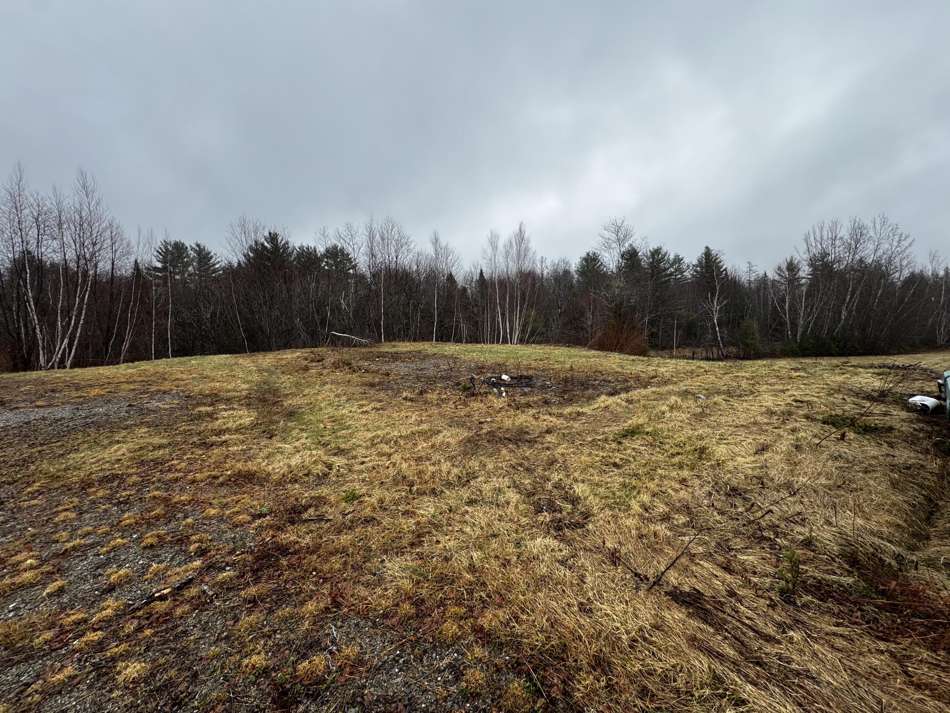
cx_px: 475
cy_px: 356
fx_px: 384
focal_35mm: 14
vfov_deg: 85.7
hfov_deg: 102.1
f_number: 2.2
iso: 40
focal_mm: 2.22
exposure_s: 1/331
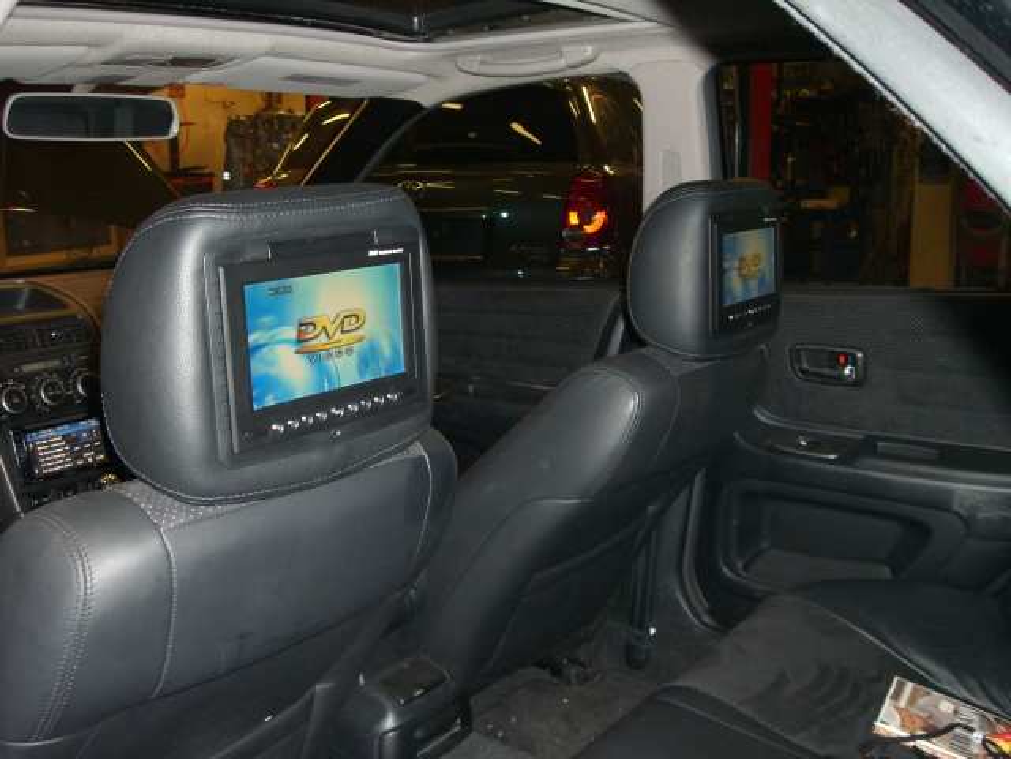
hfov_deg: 49.0
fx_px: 1110
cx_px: 506
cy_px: 380
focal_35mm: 38
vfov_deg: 37.7
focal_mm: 6.2
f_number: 2.7
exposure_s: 1/60
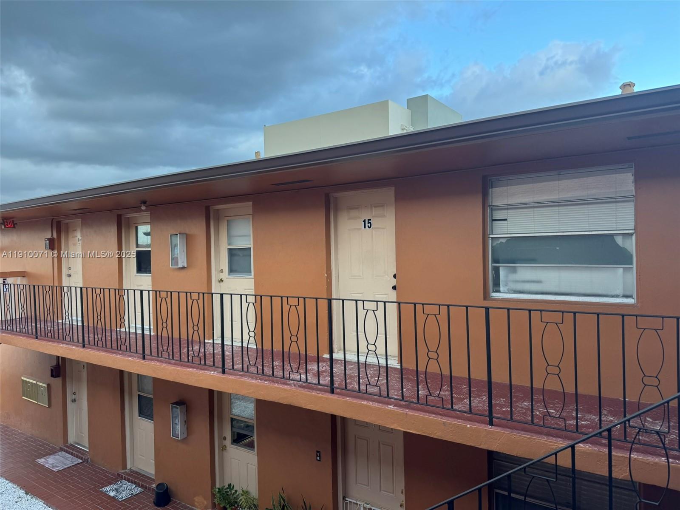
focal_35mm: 24
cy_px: 255
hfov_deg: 71.6
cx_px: 340
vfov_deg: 56.8
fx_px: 471
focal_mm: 6.76
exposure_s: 1/121
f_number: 1.78
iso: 64
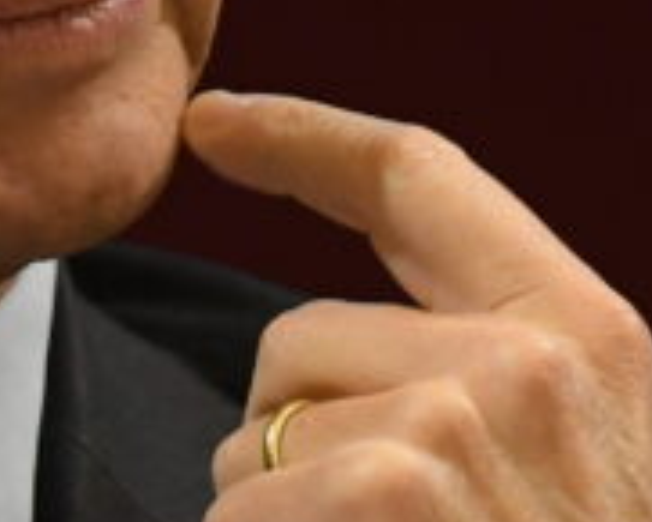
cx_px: -29
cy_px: -275
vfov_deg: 1.0
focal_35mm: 1594
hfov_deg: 1.2
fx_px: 30775
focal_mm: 200
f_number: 3.2
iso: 2500
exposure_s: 1/200
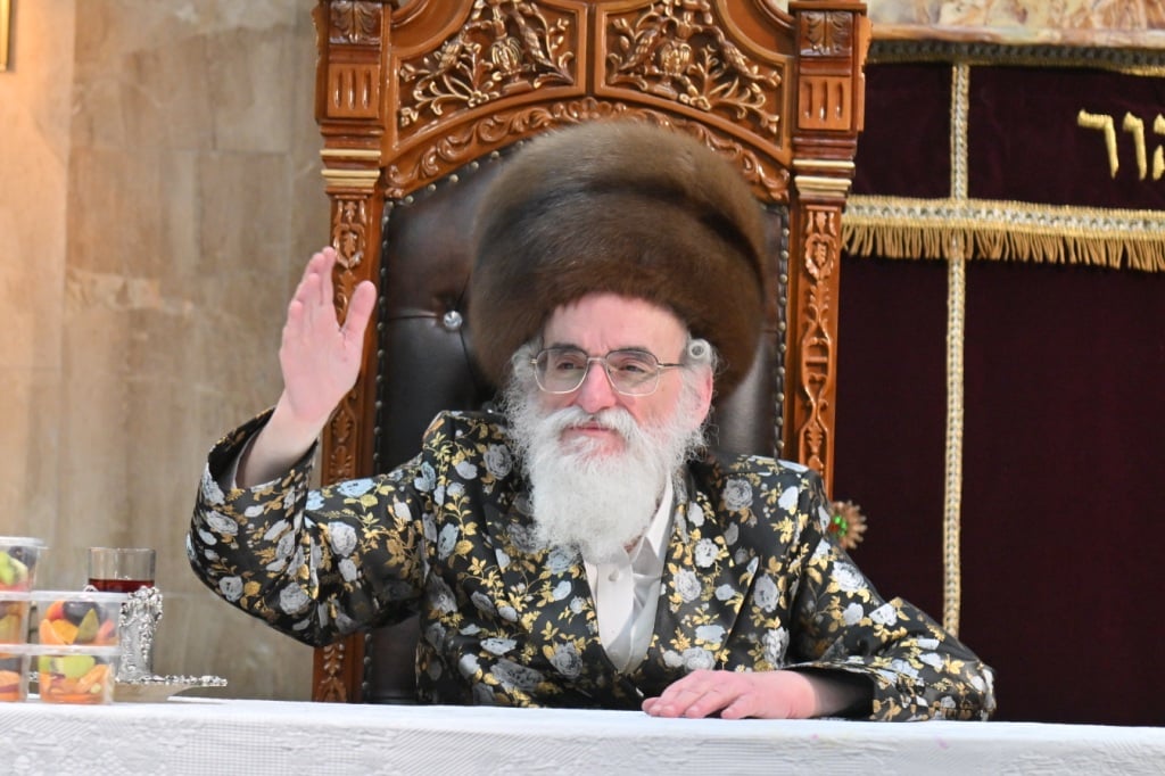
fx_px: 5823
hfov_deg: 11.4
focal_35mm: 180
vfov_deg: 7.6
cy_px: 388
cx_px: 582
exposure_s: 1/250
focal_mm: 120
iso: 1250
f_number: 4
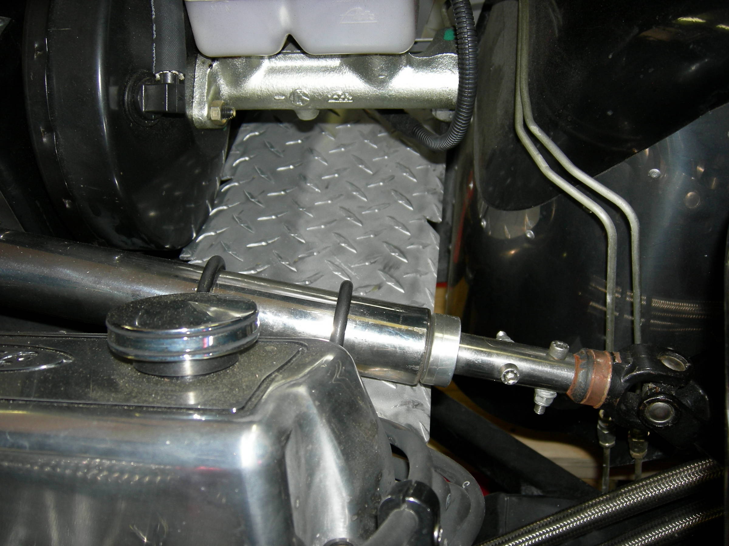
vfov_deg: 39.7
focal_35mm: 36
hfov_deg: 51.4
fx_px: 758
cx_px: 364
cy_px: 273
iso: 64
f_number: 2.7
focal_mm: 7.5
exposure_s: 1/60.1
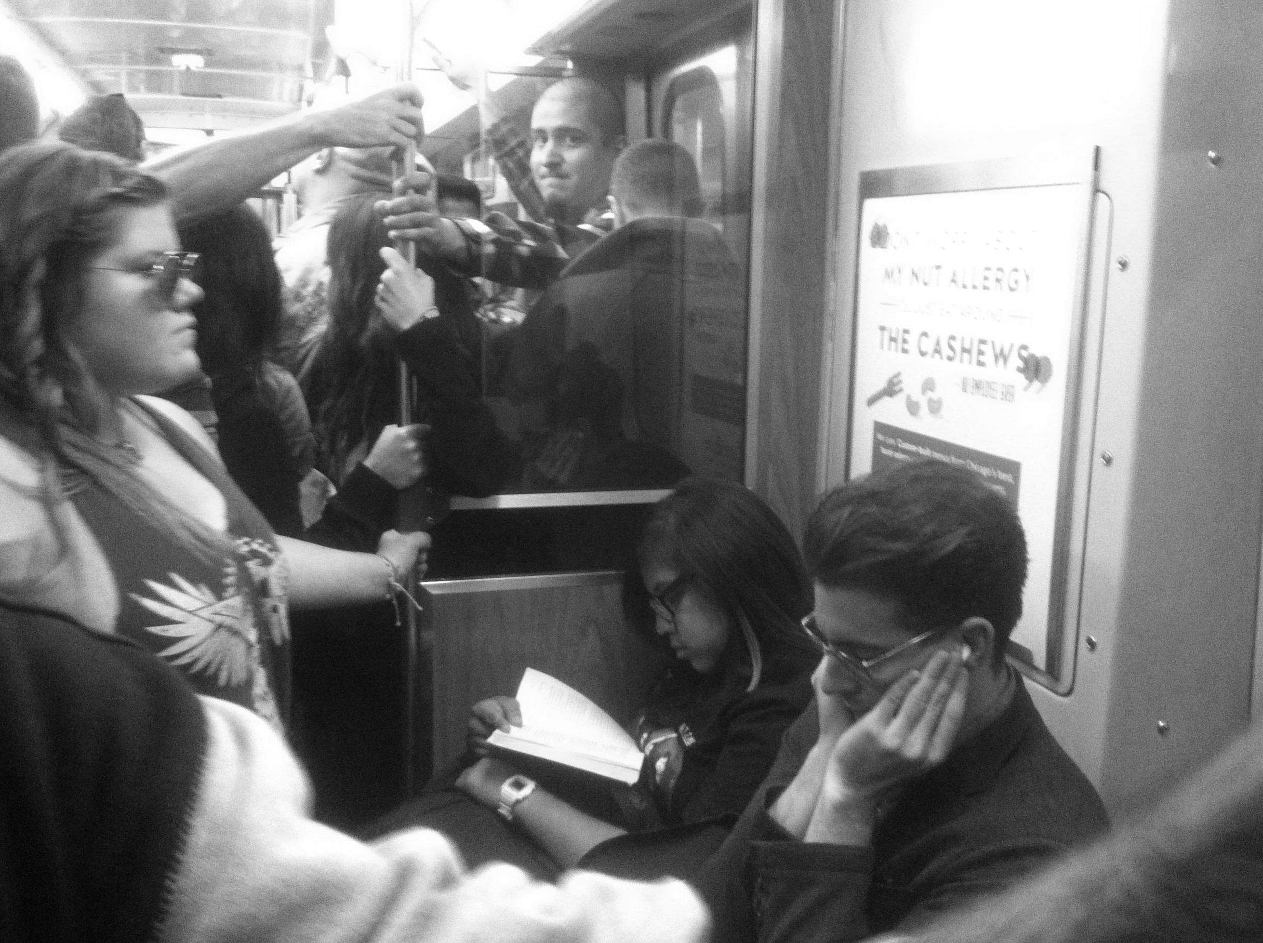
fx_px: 1311
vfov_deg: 39.5
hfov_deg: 51.4
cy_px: 461
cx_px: 635
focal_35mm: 36
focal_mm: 3.85
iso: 500
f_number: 2.8
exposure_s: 1/15
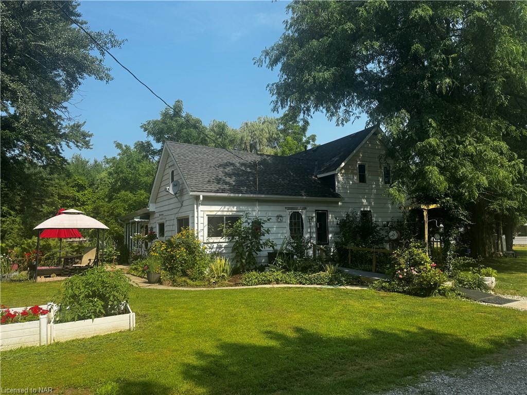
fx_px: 365
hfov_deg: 71.6
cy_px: 198
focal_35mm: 24
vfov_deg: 56.8
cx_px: 264
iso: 80
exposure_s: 1/2710
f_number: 1.78
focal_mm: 6.76
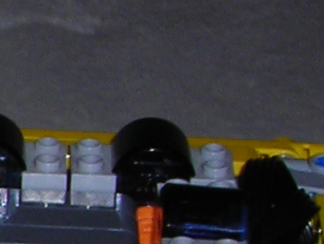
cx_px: -638
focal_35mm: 279
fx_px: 2612
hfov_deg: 6.5
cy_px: 287
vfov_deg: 5.3
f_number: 3.2
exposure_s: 1/60.1
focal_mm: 6.3
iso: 50
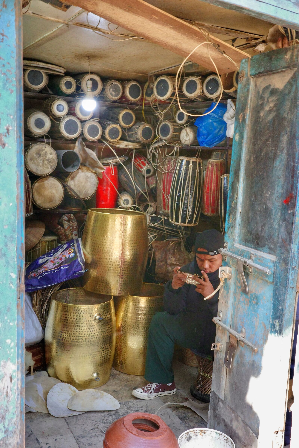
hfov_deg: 33.4
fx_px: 498
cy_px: 224
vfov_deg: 48.5
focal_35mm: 40
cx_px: 150
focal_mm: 26
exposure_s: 1/40
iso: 2000
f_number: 11
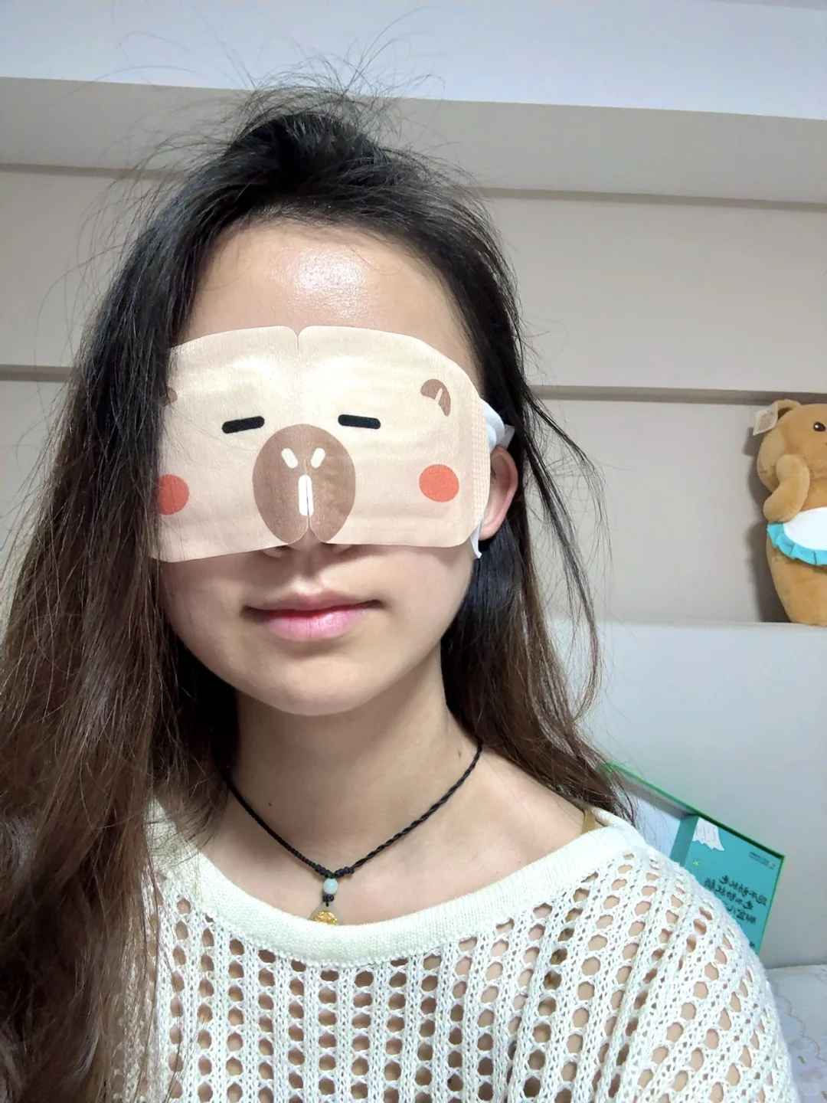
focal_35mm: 23
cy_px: 552
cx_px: 414
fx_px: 733
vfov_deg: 73.9
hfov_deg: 58.9
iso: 250
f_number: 1.9
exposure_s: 1/33
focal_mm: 2.69
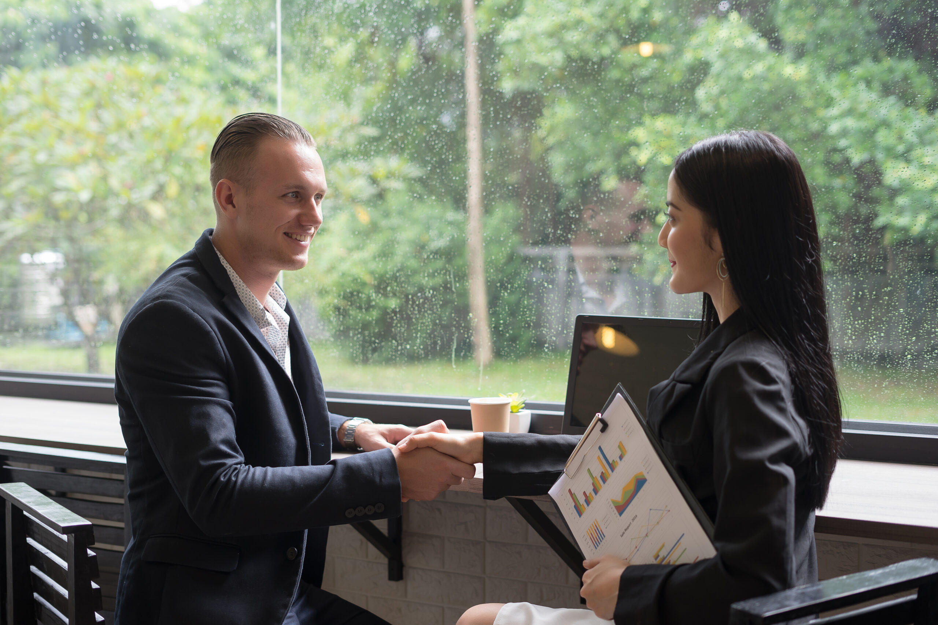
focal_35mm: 50
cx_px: 469
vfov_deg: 27.0
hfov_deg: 39.6
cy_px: 312
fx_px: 1303
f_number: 2.8
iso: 200
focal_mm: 50
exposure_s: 1/125
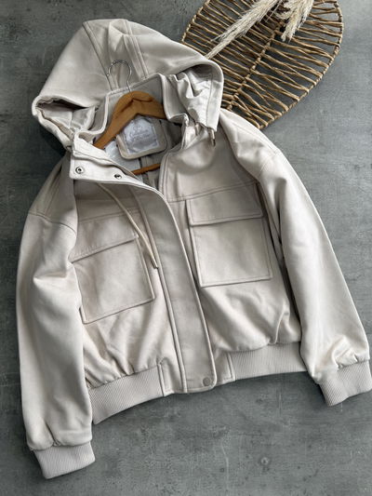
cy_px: 248
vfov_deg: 71.6
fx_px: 344
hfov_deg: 56.8
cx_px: 186
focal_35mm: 24
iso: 64
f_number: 1.78
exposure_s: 1/217
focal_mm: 6.76
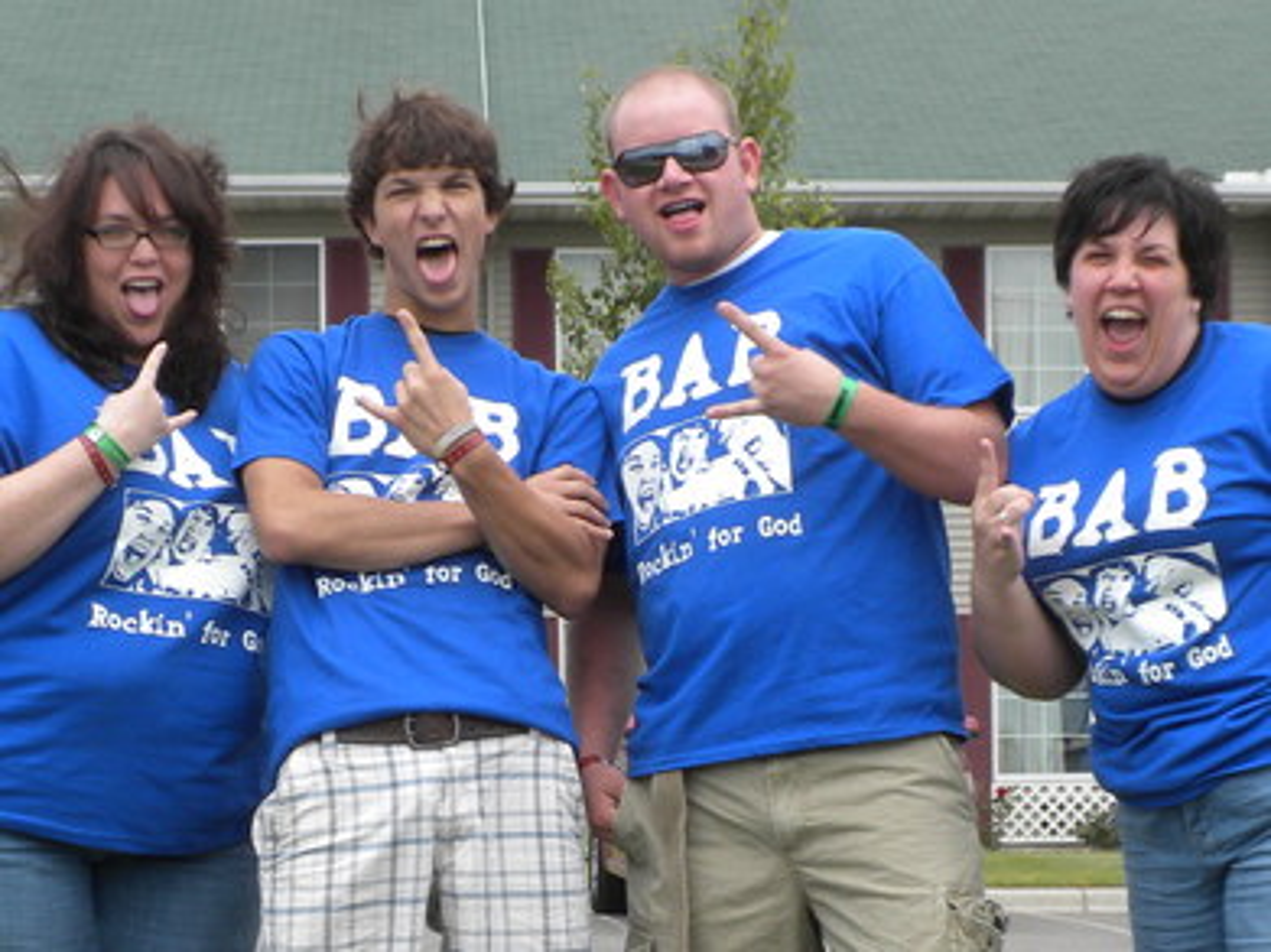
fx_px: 1909
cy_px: 476
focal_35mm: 52
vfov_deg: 28.0
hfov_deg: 36.8
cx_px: 636
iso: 64
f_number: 4.3
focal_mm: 9.1
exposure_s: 1/346
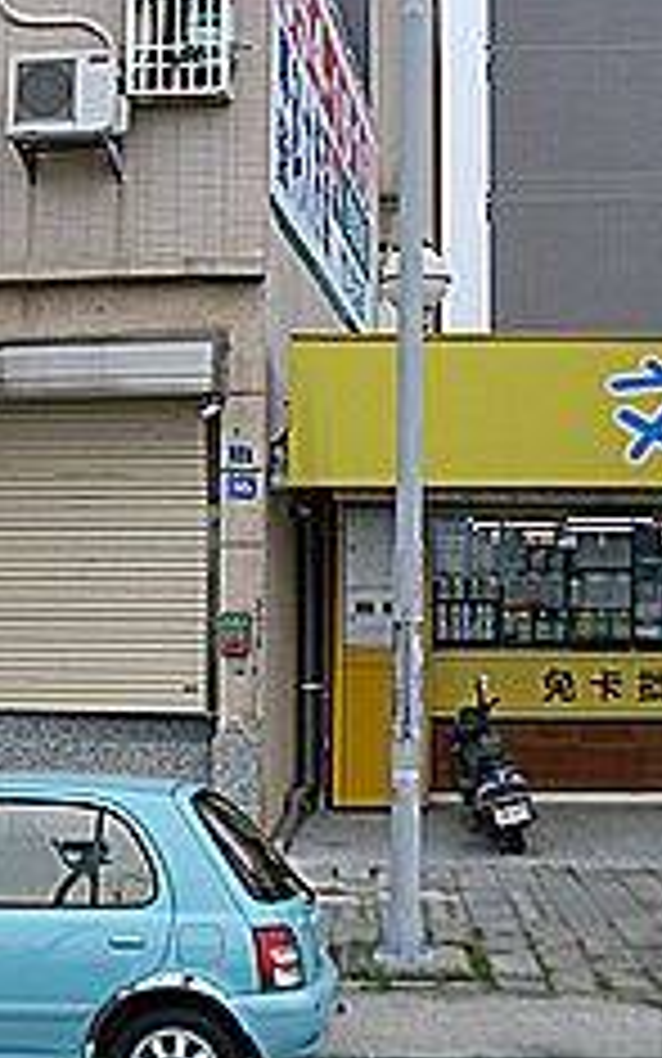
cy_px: 540
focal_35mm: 60
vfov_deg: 34.0
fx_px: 1731
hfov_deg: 21.7
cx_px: 338
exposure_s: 1/500
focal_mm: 6.3
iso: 80
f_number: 2.8
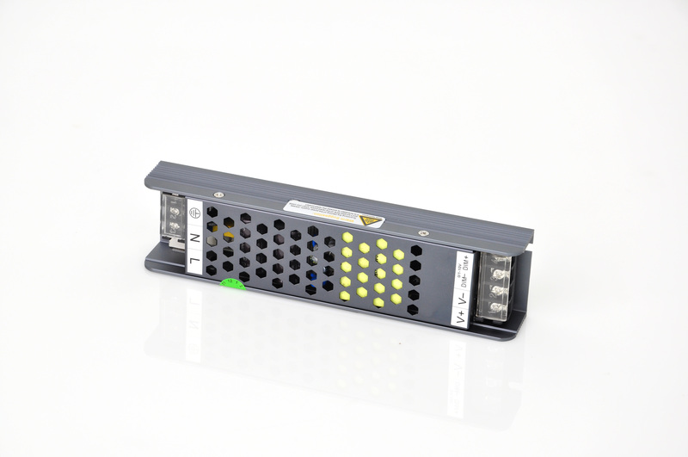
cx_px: 344
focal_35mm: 120
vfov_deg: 11.4
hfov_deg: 17.1
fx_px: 2290
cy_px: 228
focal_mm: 80
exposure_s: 2.5
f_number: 10
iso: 320
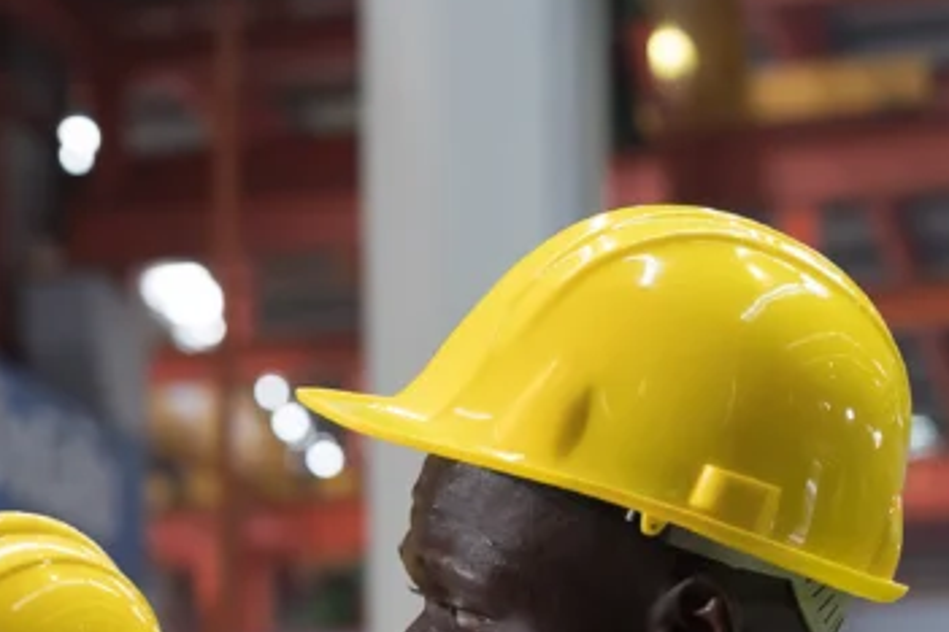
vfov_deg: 7.2
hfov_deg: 10.6
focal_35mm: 187
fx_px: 4929
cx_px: -481
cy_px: 1022
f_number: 2.8
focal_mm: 50
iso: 1000
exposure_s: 1/160
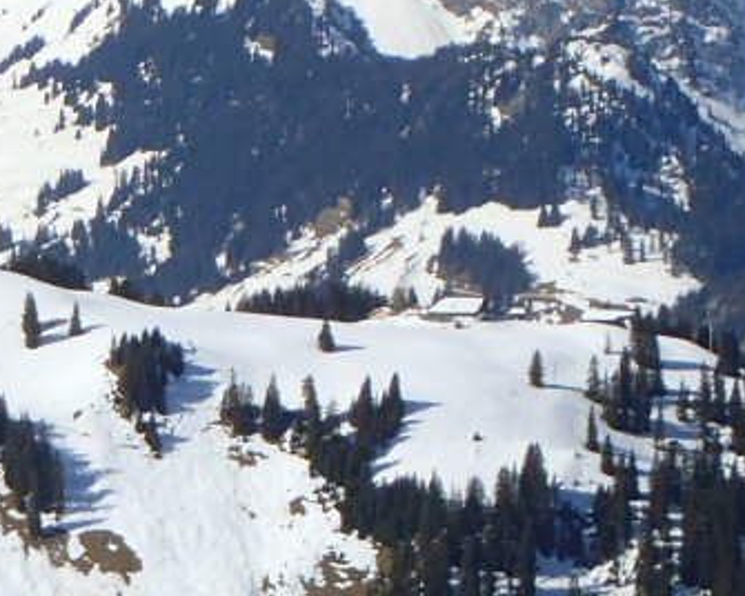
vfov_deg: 4.0
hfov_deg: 4.9
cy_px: 71
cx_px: -455
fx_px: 8555
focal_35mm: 388
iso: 100
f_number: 6.3
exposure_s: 1/500
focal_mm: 18
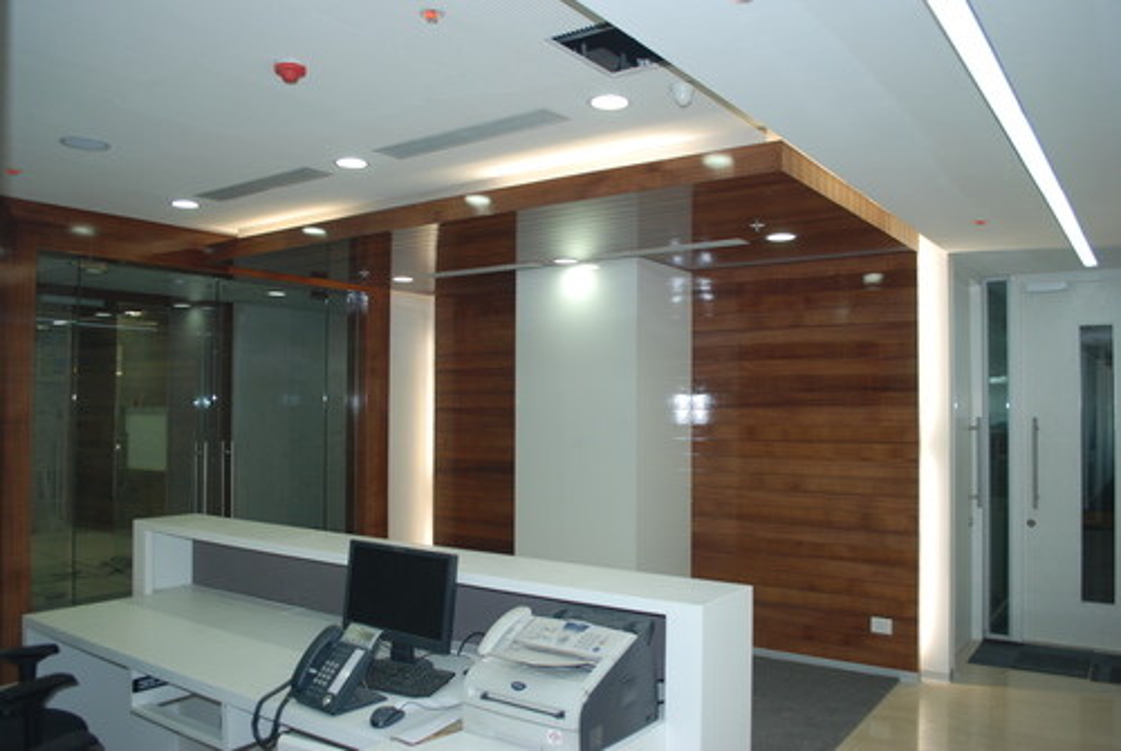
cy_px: 376
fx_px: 842
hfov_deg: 67.3
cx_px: 560
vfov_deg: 48.1
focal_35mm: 27
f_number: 3.5
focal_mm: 18
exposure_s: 1/60
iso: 200
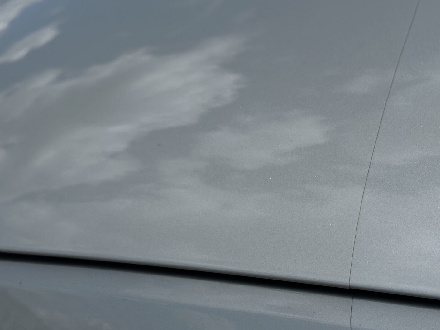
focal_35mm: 87
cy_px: 113
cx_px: 291
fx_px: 1106
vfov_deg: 16.9
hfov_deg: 22.4
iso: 100
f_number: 1.78
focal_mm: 6.86
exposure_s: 1/12048
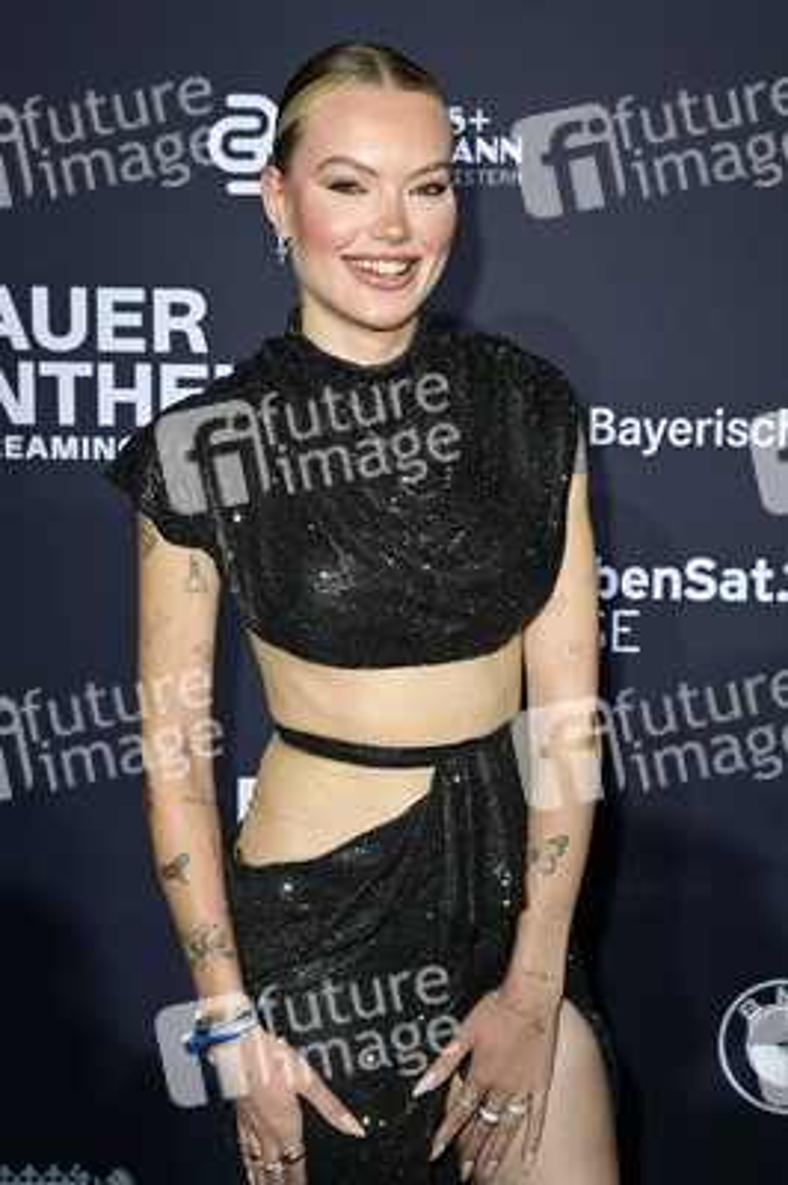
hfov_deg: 24.6
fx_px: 1809
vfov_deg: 36.3
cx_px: 394
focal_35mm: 55
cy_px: 592
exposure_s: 1/250
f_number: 5.6
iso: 1000
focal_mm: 55
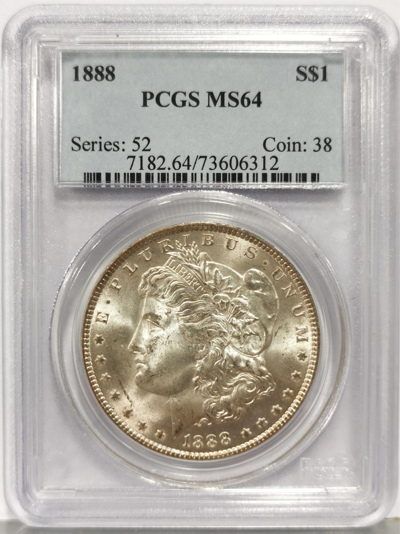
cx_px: 200
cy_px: 267
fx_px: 832
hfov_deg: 27.0
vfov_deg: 35.5
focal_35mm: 54
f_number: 16
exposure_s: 1/100
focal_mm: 5.56
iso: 125
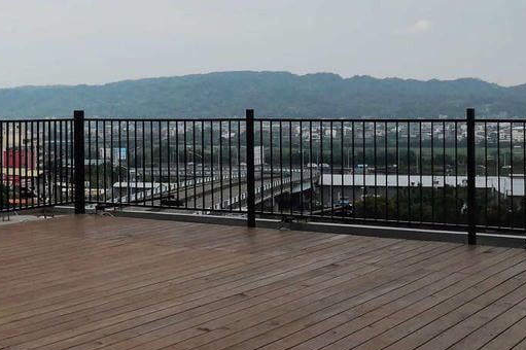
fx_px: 964
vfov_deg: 20.5
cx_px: 61
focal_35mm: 66
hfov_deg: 29.4
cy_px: 101
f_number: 1.6
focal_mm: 3.95
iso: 50
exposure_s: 1/3676
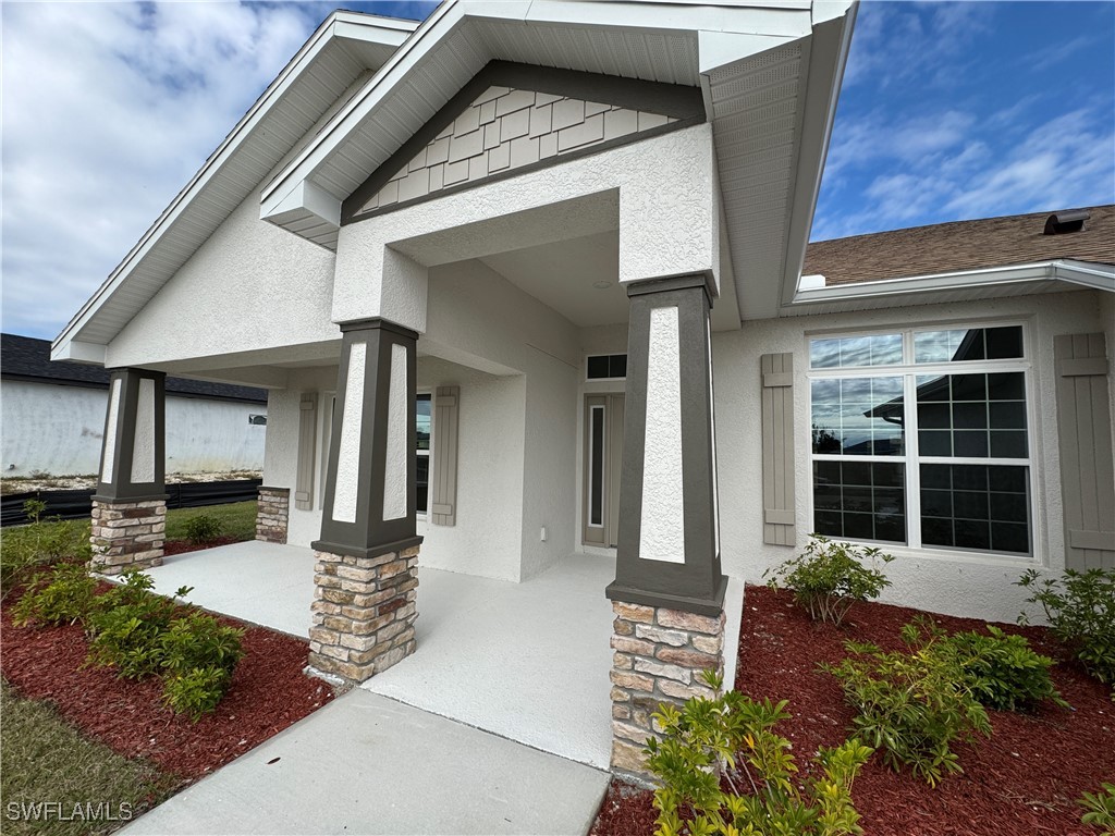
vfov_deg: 85.7
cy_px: 418
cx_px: 558
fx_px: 451
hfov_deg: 102.1
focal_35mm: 14
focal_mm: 2.22
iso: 50
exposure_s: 1/2028
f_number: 2.2
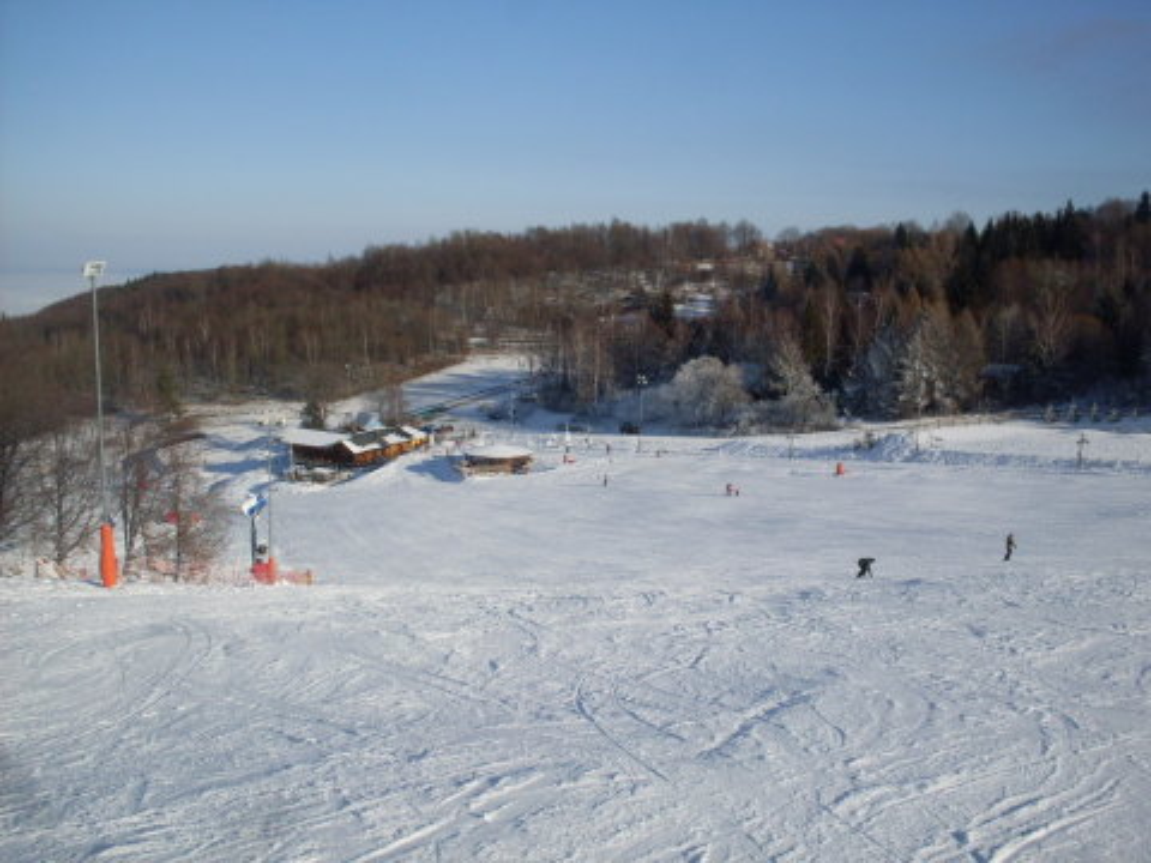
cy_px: 432
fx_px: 1264
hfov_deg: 49.0
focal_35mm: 38
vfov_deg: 37.7
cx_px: 576
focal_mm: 6.3
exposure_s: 1/350
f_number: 8.4
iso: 80
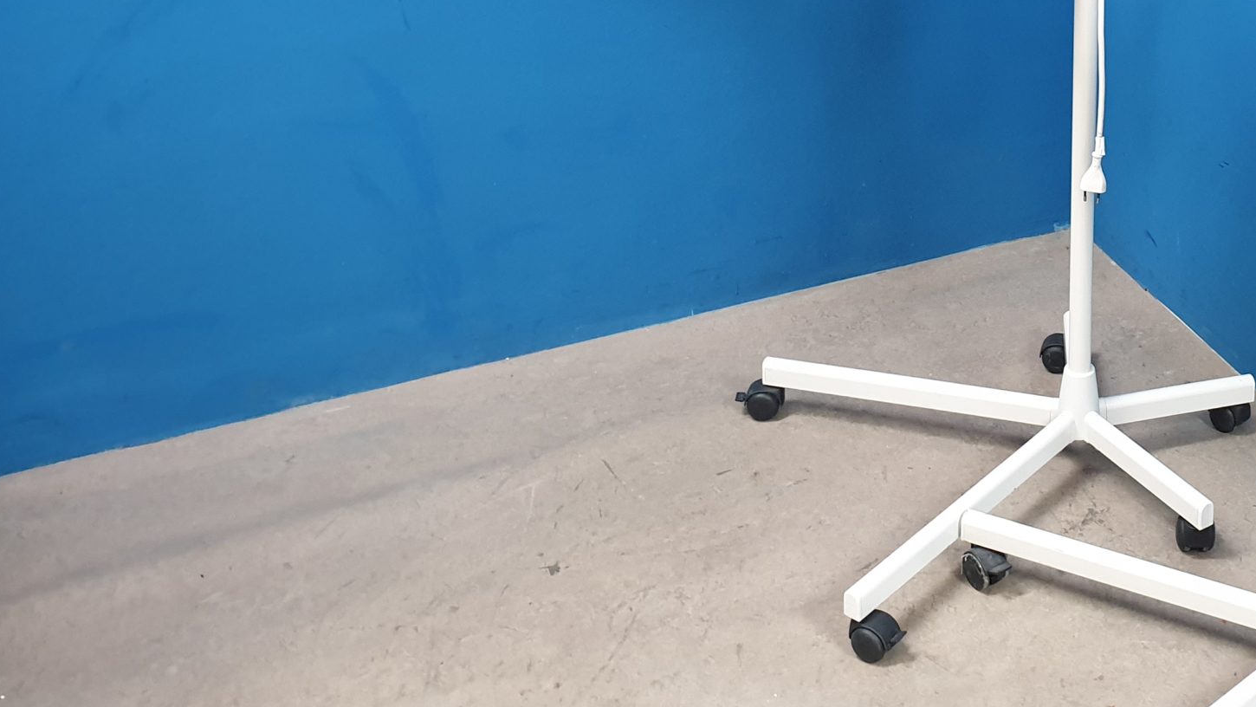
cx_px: 1089
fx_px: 1665
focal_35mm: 50
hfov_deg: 38.9
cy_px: 118
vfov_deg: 23.5
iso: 250
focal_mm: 4.3
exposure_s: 1/33
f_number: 2.4
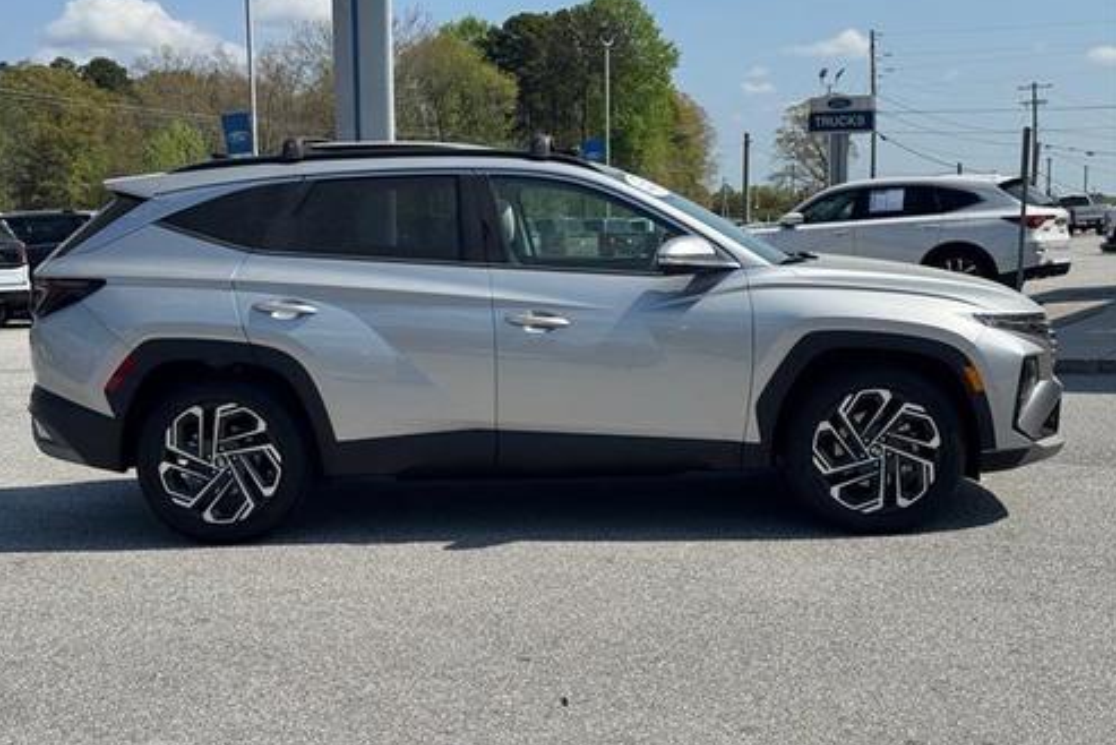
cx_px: 550
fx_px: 1581
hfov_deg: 38.9
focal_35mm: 51
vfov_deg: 26.5
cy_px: 376
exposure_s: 1/5376
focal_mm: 6.76
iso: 64
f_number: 1.78
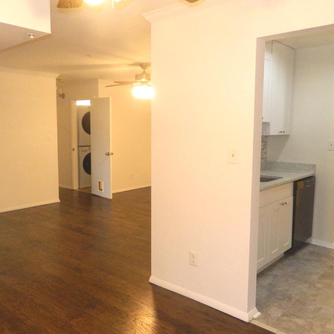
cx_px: 171
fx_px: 327
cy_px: 165
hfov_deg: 54.0
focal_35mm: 30
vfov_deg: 54.0
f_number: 3.1
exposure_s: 1/30
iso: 400
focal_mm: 4.5
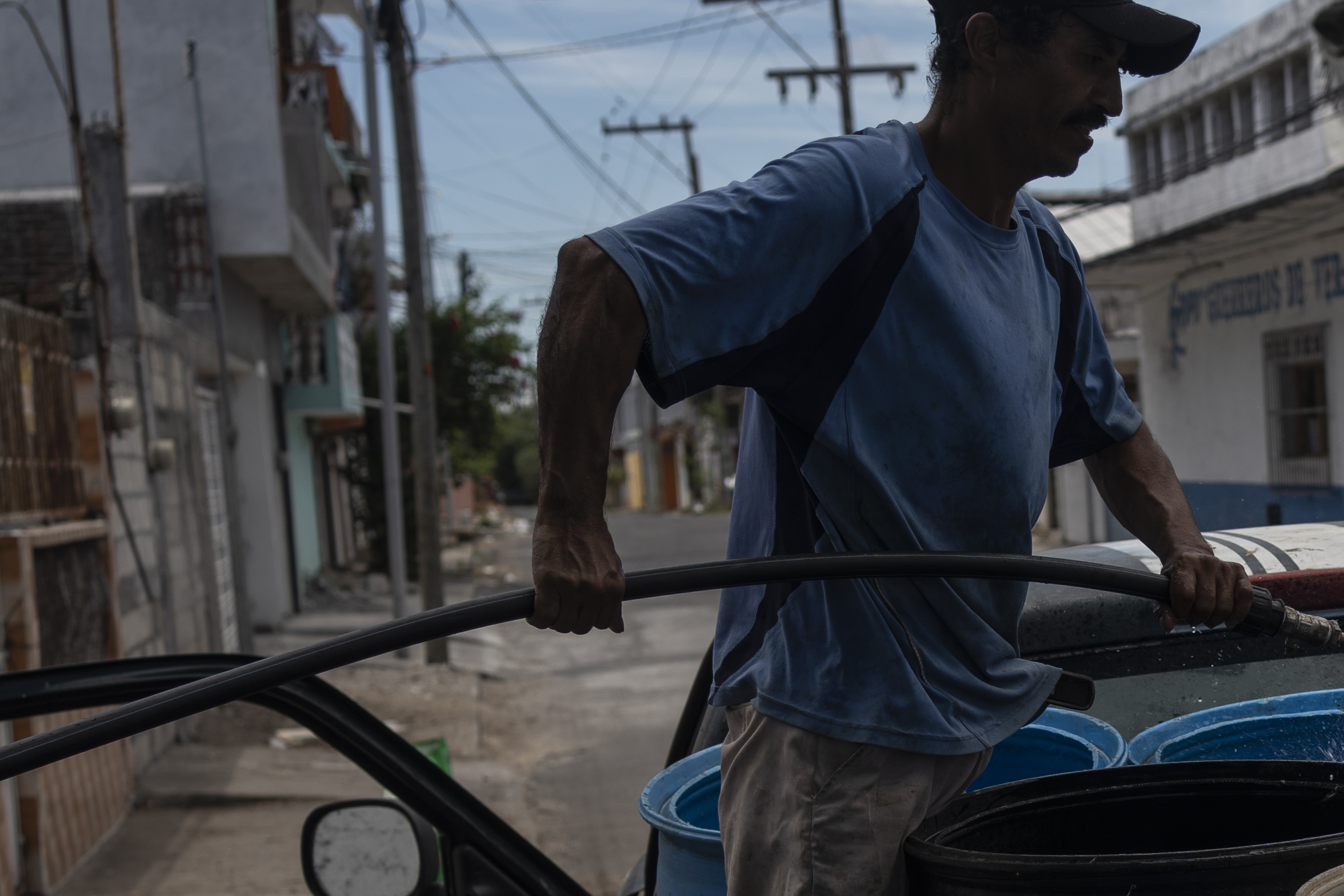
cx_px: 1317
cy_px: 1028
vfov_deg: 14.5
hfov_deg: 21.4
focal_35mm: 92
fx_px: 3434
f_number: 4
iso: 50
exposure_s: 1/640
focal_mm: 35
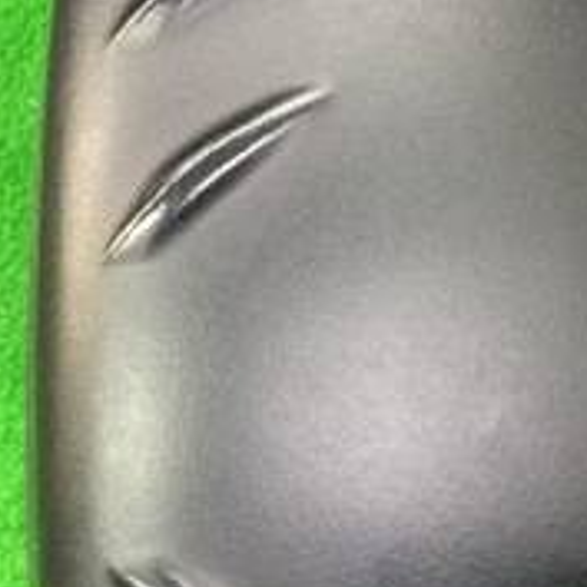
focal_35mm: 99
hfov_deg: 17.4
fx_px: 1899
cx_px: 501
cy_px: 421
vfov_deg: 17.5
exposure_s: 1/20
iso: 200
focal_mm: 3.3
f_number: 2.4
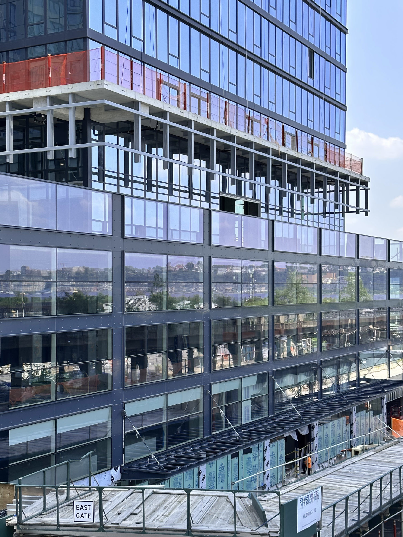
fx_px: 823
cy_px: 287
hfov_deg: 27.5
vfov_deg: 36.2
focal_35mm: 53
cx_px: 200
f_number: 1.78
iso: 64
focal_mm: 6.86
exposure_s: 1/953
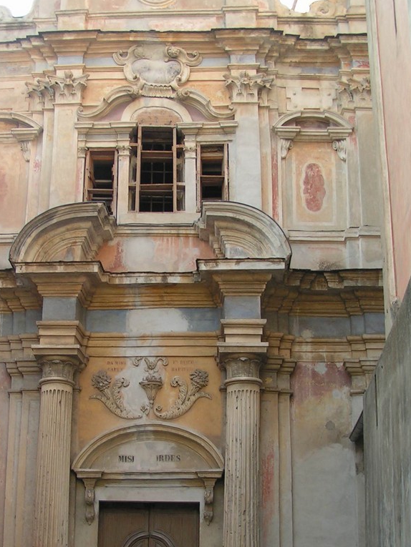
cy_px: 334
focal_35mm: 53
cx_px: 175
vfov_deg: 36.0
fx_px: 839
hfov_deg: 27.5
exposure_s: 1/50
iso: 50
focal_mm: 5.8
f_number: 5
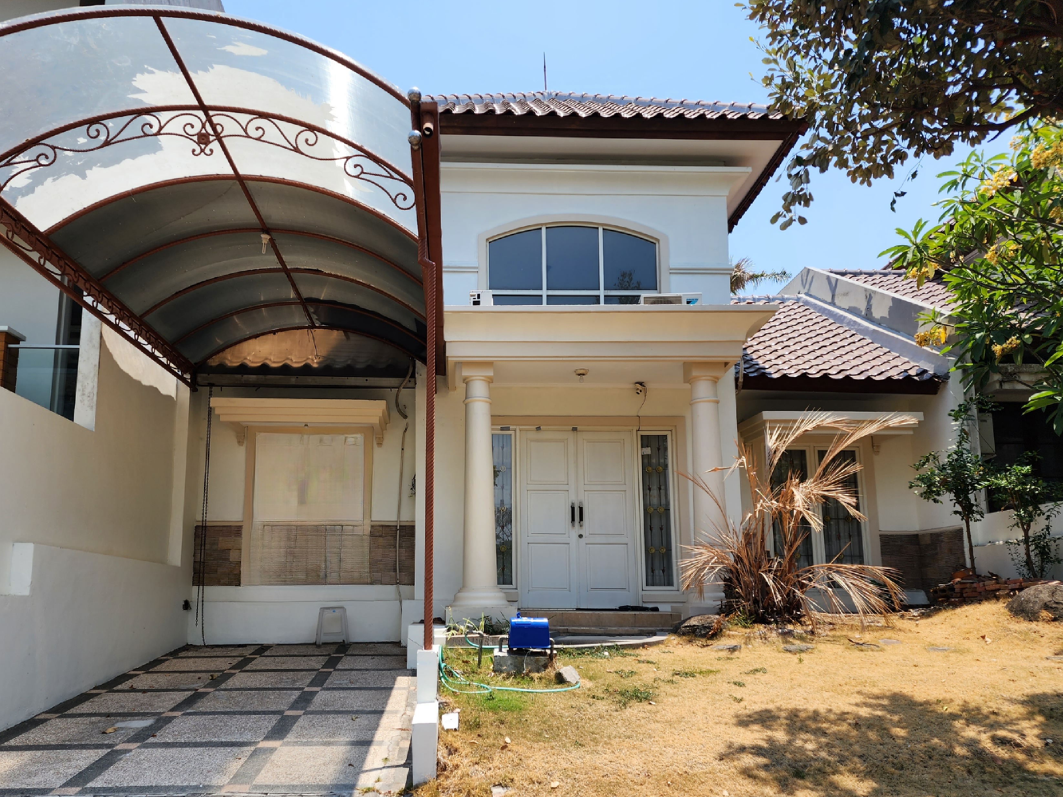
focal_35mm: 28
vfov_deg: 49.6
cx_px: 481
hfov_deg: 63.3
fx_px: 860
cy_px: 451
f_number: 1.8
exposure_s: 1/833
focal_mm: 6.4
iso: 12
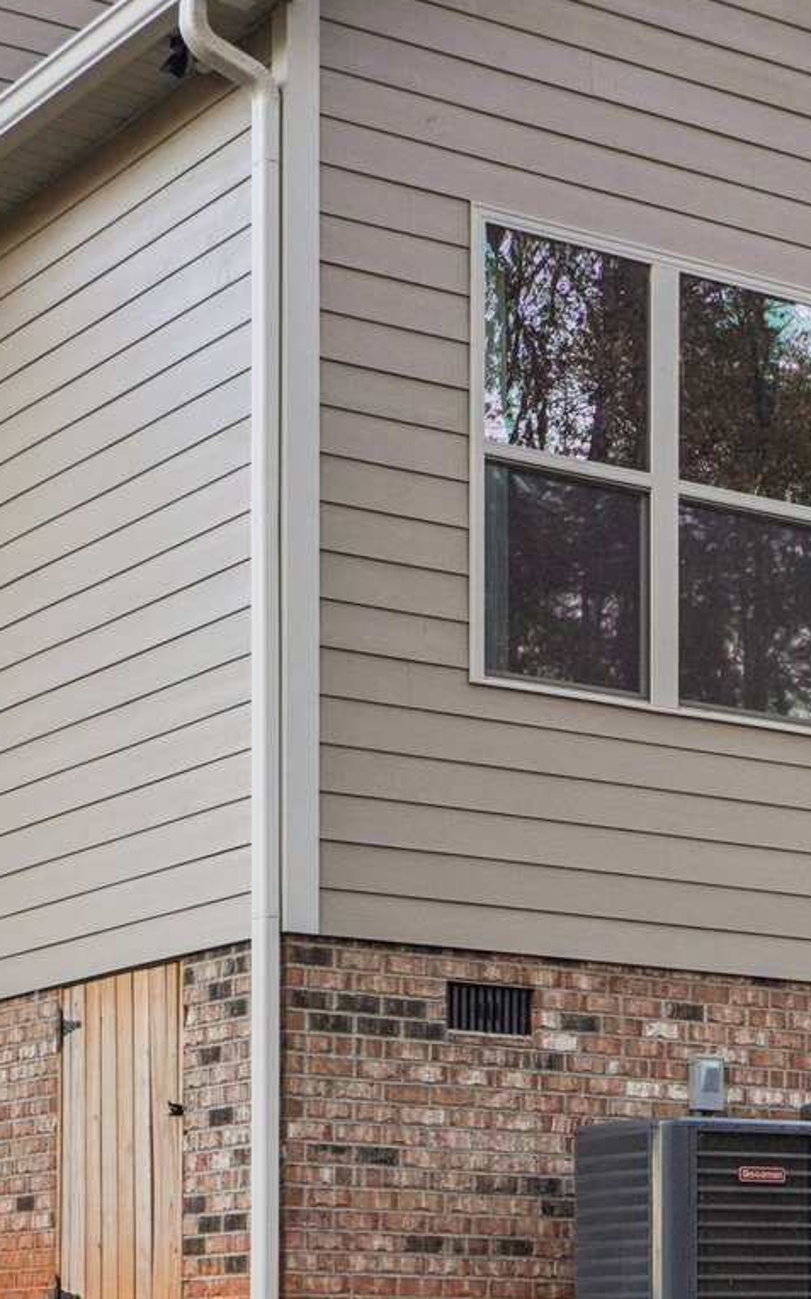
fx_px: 2902
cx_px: 524
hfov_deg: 15.9
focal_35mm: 82
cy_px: 627
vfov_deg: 25.2
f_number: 8
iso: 200
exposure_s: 1/30
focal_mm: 20
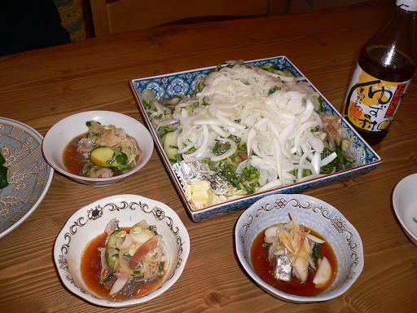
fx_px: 422
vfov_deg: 40.7
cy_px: 156
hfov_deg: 52.6
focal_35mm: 35
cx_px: 208
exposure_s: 1/60
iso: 100
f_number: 2.8
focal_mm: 5.8
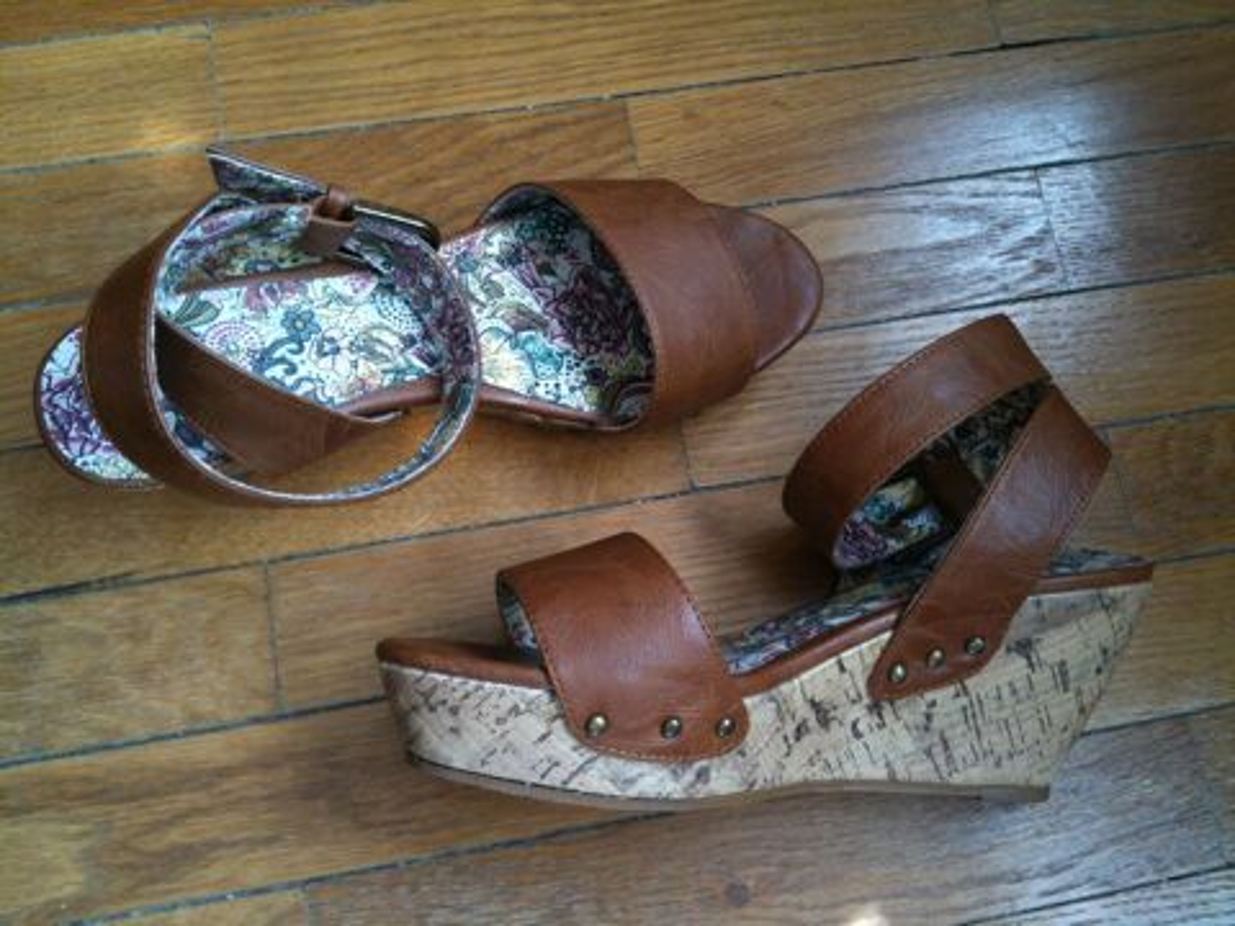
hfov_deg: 52.6
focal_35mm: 35
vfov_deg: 40.7
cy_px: 463
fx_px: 1249
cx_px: 618
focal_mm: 3.85
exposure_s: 1/20
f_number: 2.8
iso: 64
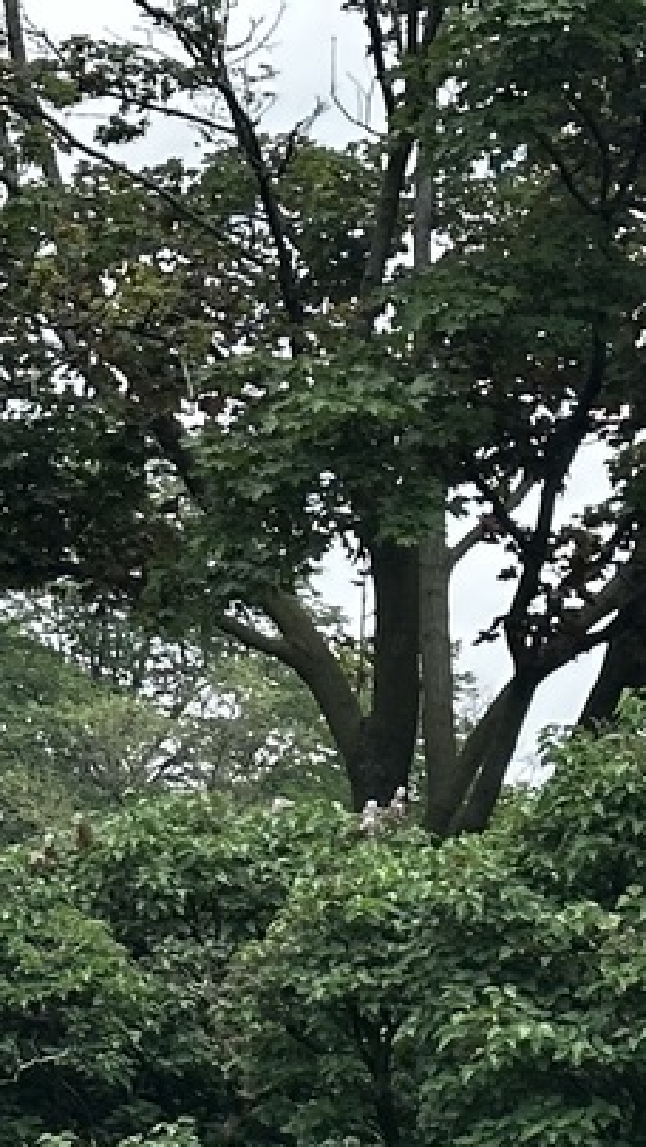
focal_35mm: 186
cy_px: 1099
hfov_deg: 6.1
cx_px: -1136
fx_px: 5661
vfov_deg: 11.5
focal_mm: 6.86
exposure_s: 1/1475
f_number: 1.78
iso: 64
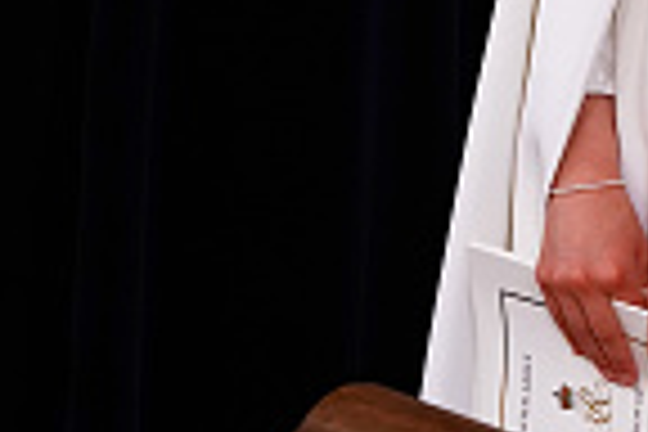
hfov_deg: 1.7
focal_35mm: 1215
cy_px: -212
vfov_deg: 1.1
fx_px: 21868
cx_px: 1066
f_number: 5.6
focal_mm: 294
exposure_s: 1/125
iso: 5000
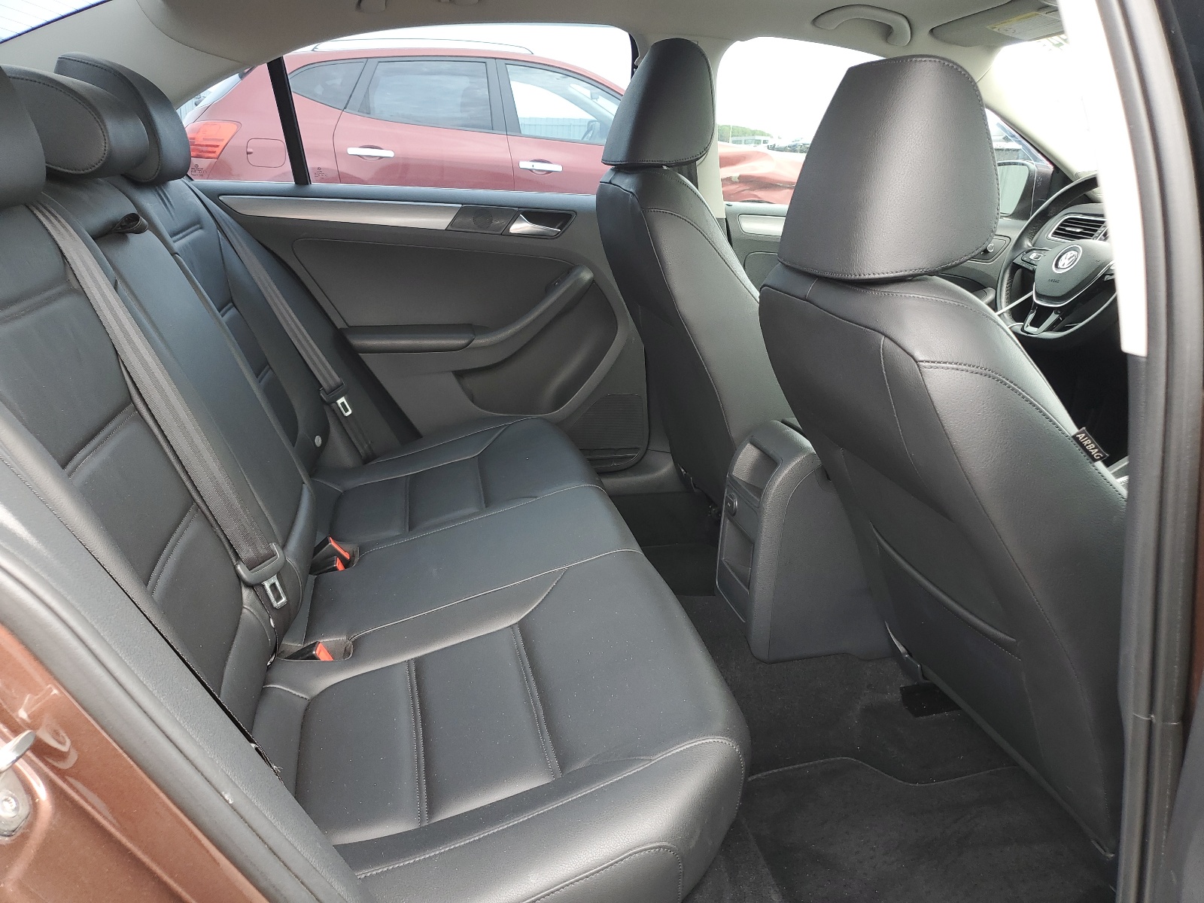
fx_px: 904
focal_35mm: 26
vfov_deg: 53.1
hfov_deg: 67.3
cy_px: 452
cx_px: 602
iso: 50
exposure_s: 1/143
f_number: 1.5
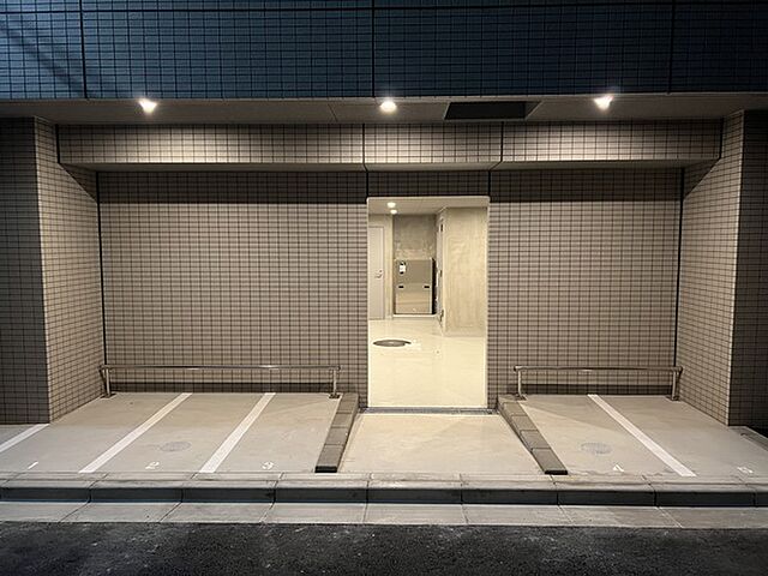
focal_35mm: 26
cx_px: 384
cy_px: 288
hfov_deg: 67.3
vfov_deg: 53.1
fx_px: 577
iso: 400
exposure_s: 1/33
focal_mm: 5.7
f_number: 1.5
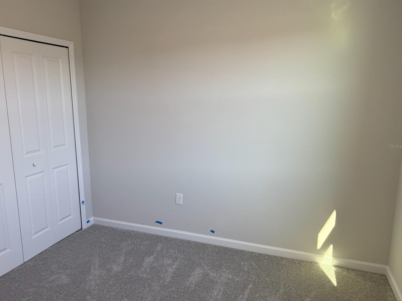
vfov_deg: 54.9
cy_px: 146
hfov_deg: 69.4
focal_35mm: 25
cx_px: 204
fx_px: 290
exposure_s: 1/224
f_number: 1.78
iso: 125
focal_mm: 6.76
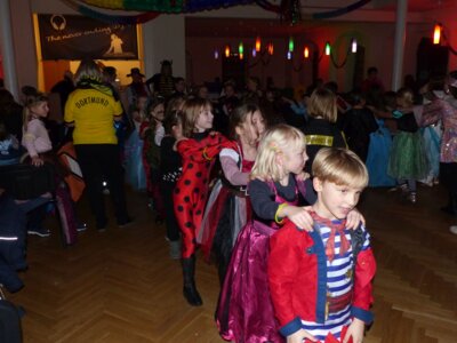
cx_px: 228
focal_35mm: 30
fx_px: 396
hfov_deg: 60.0
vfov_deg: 46.8
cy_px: 172
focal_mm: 5.5
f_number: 2.8
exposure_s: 1/60
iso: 400
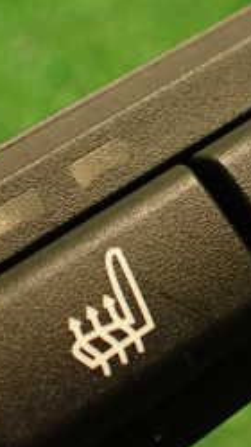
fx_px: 994
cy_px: 253
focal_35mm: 84
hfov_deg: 14.0
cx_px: 283
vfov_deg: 25.3
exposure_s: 1/30
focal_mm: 5.79
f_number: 2.4
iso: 640
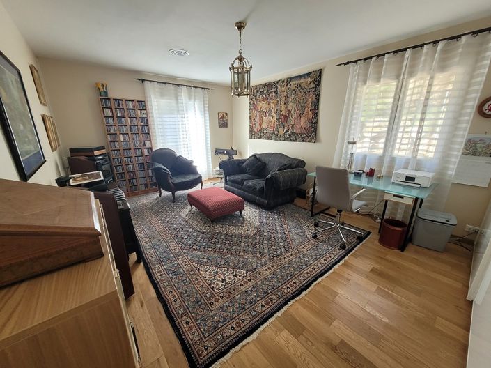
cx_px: 246
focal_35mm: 13
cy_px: 184
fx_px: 184
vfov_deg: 89.9
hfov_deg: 106.2
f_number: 2.2
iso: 125
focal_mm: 1.74
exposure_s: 1/50
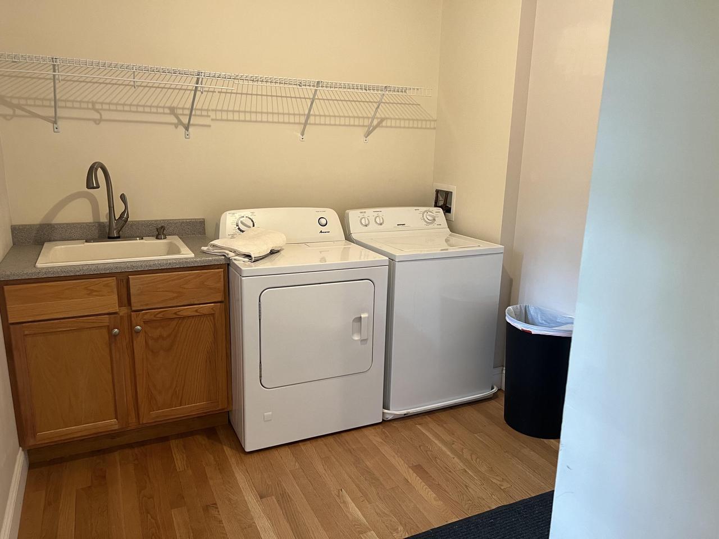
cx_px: 360
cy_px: 270
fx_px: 540
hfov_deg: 67.3
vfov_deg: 53.1
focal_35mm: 26
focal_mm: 5.7
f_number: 1.5
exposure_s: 1/60
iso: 200
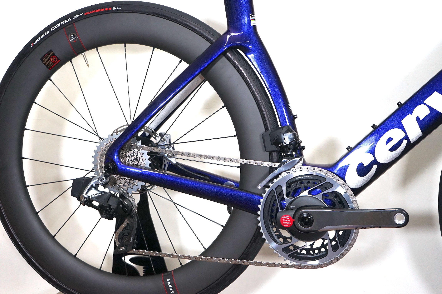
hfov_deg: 39.6
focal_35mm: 50
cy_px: 147
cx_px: 221
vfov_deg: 26.9
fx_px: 613
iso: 1000
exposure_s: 1/160
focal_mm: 50
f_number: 4.5
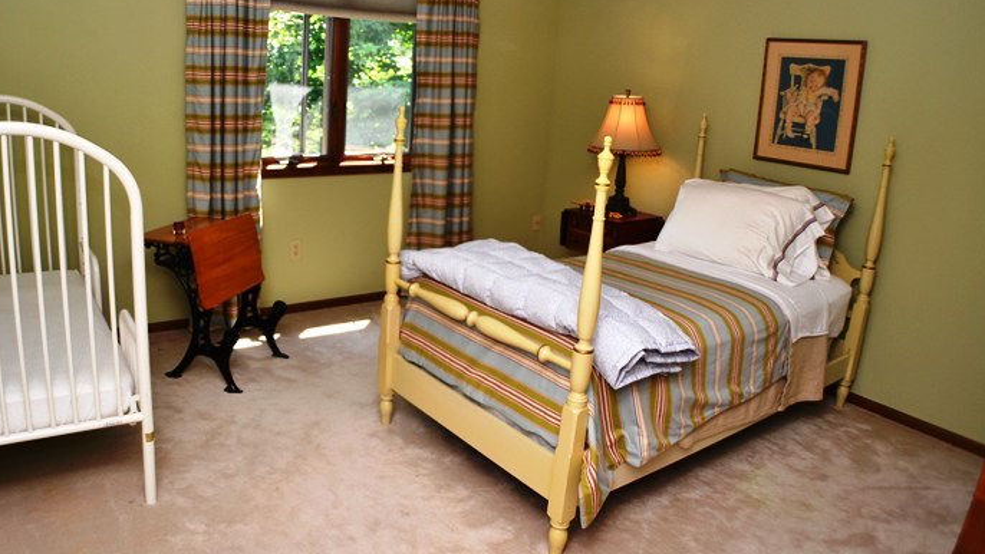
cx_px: 414
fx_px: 862
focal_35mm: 33
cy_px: 225
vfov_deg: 35.5
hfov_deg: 59.2
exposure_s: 1/60
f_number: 4
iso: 100
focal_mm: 18
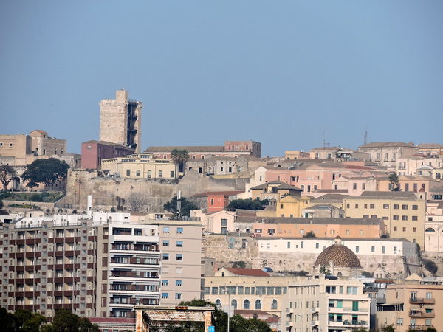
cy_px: 166
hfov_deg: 4.2
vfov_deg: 3.2
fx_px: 6015
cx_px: 222
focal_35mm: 470
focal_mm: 83.8
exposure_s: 1/800
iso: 100
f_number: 4.9
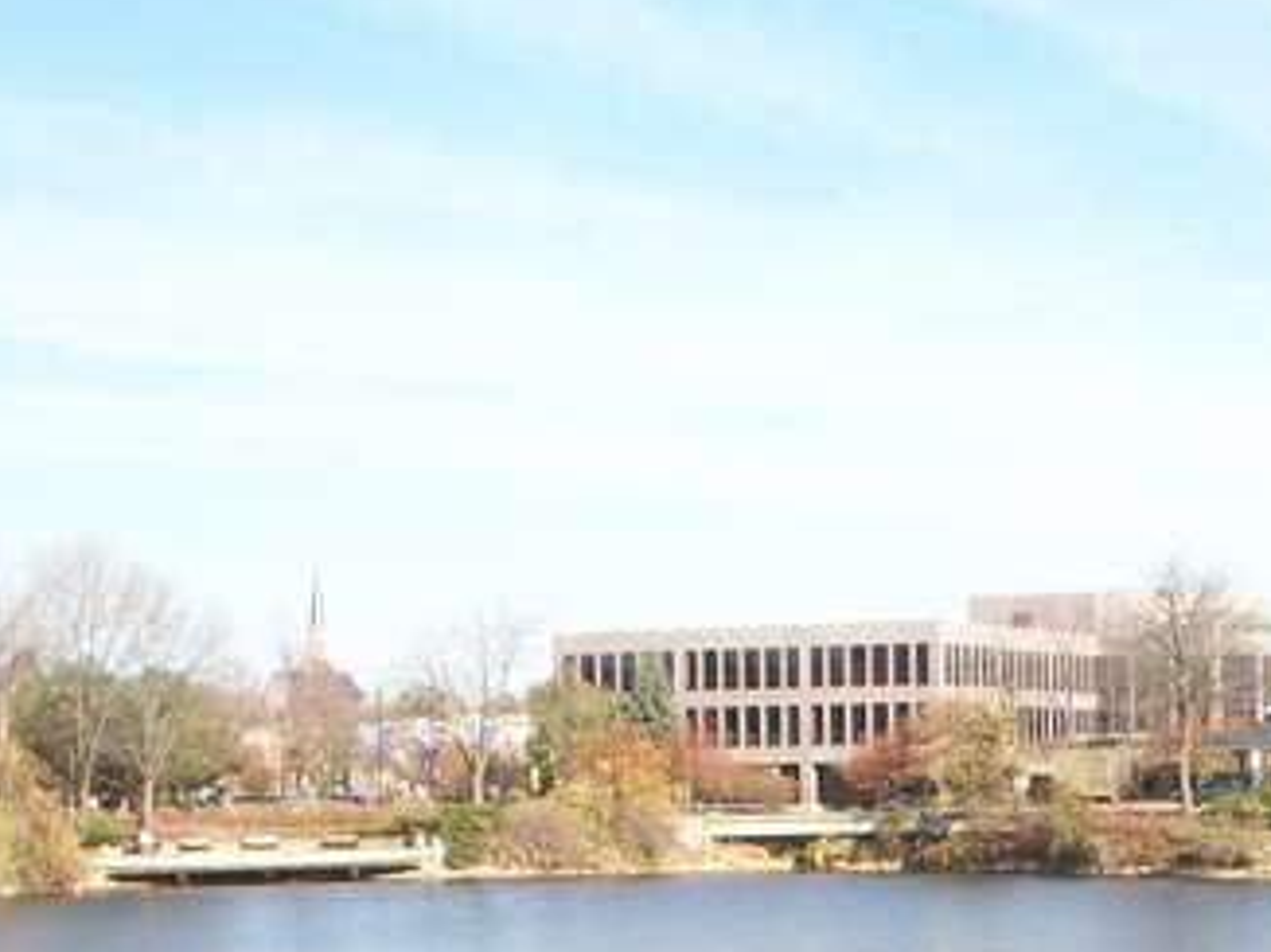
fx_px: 3155
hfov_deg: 22.5
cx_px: 1014
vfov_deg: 16.4
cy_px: 1139
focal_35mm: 86
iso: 80
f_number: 3.1
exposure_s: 1/500
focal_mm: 6.3
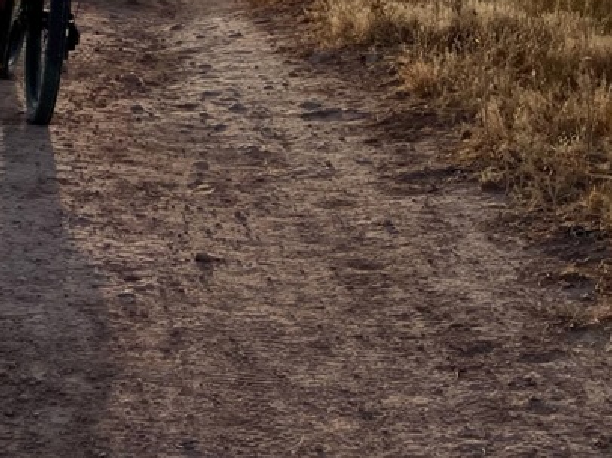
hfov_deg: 23.2
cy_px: -131
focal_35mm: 82
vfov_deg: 17.0
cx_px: 60
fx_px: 1449
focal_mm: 4.2
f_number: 1.6
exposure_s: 1/6897
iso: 32
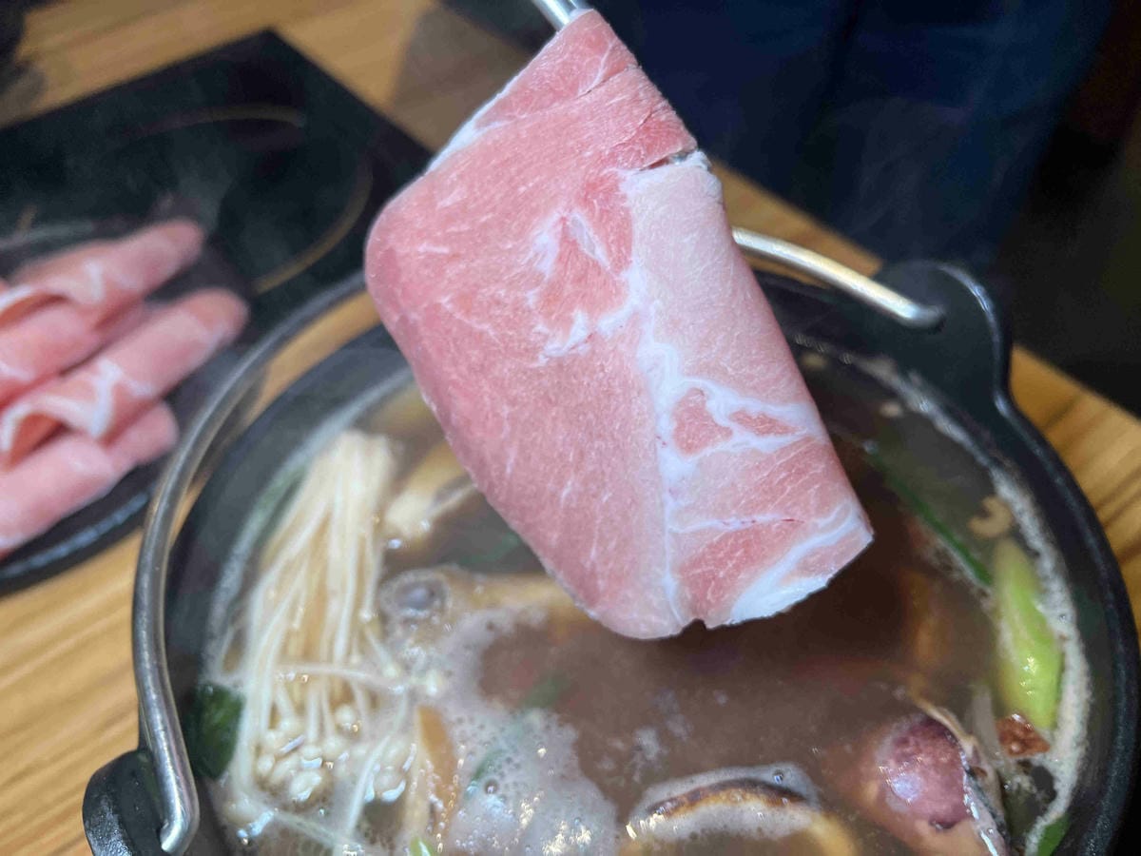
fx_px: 857
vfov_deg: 53.1
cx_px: 570
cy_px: 428
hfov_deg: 67.3
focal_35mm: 26
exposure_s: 1/121
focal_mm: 5.7
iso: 100
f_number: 1.5
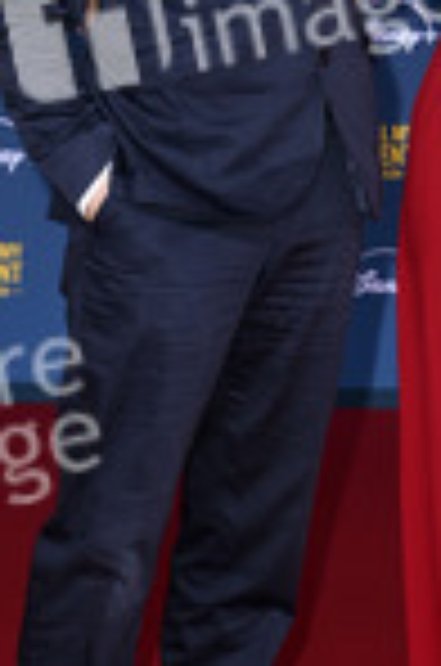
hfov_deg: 8.7
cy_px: 220
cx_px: 360
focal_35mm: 157
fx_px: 2898
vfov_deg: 13.1
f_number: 5.6
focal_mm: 58
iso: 800
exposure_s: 1/200
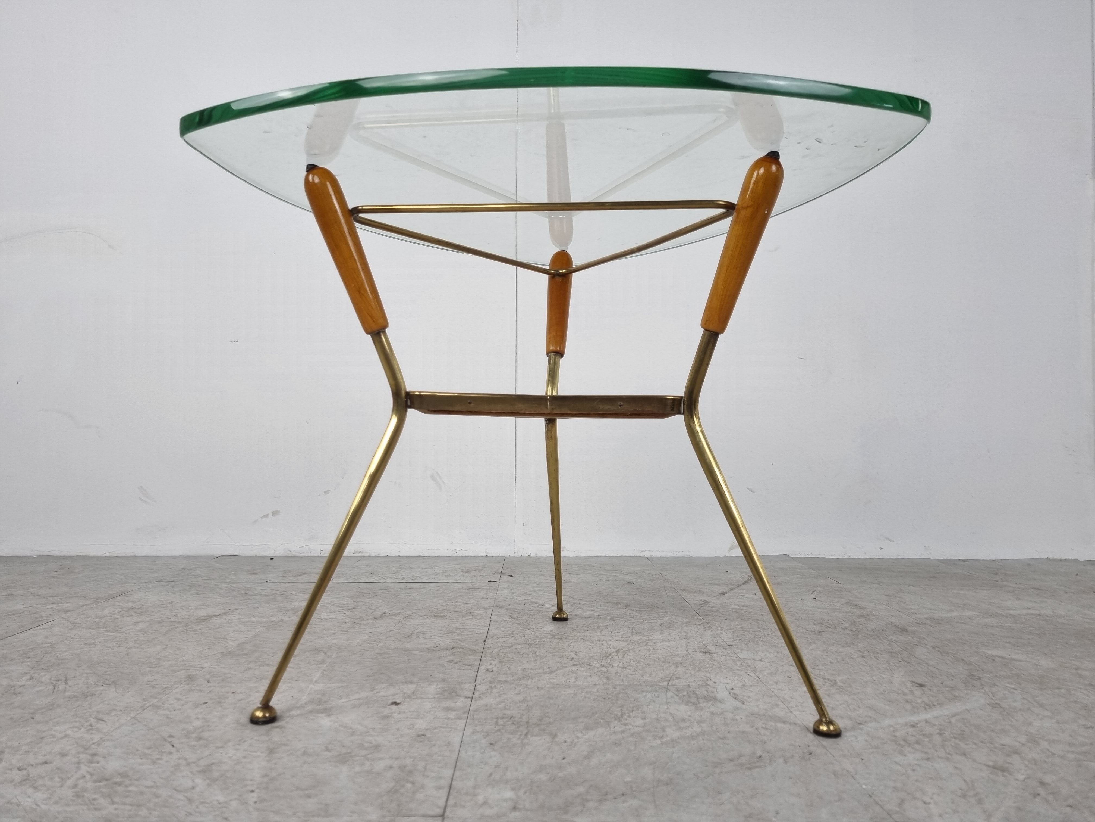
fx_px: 822
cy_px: 411
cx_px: 548
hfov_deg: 67.3
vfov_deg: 53.1
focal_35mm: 26
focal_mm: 5.4
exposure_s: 1/100
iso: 64
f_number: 1.8
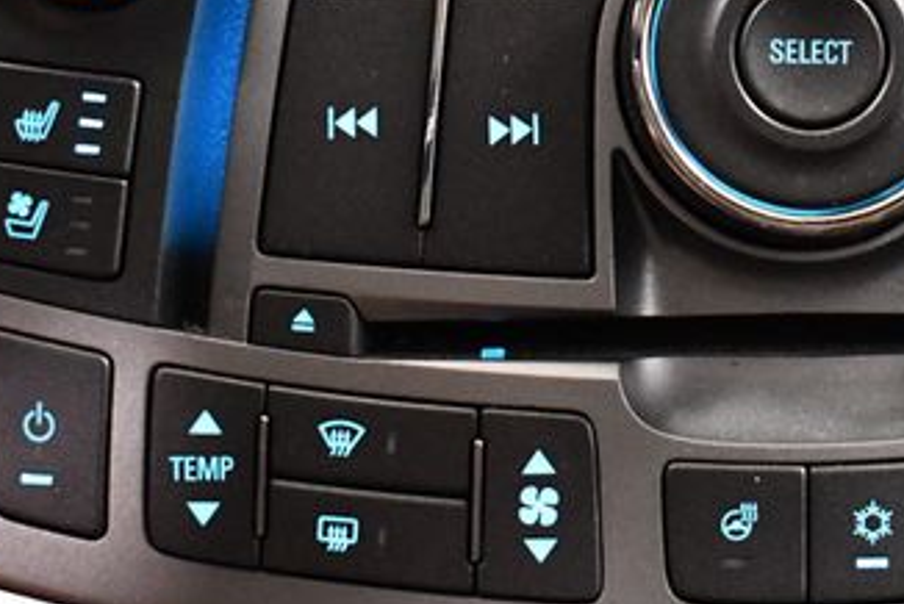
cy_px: 116
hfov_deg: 19.1
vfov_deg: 12.9
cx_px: 713
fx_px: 2664
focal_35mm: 106
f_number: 4
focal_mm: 27
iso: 4500
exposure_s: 1/60
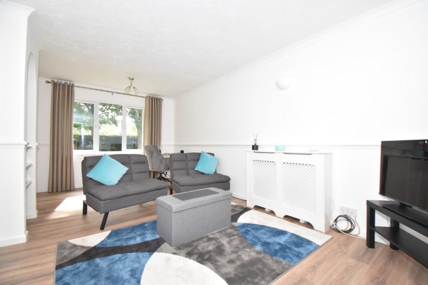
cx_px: 214
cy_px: 142
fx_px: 178
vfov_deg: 77.3
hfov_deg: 100.4
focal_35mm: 15
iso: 800
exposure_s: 1/100
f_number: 5
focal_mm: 10
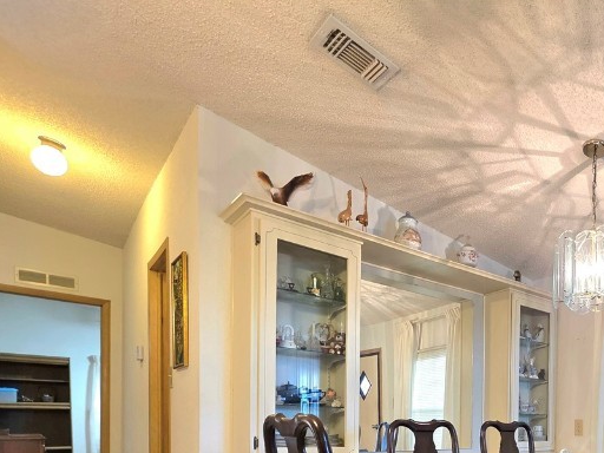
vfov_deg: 45.5
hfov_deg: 59.0
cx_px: 526
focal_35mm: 26
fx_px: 454
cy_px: 444
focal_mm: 2.2
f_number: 1.9
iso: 200
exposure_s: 1/60.2
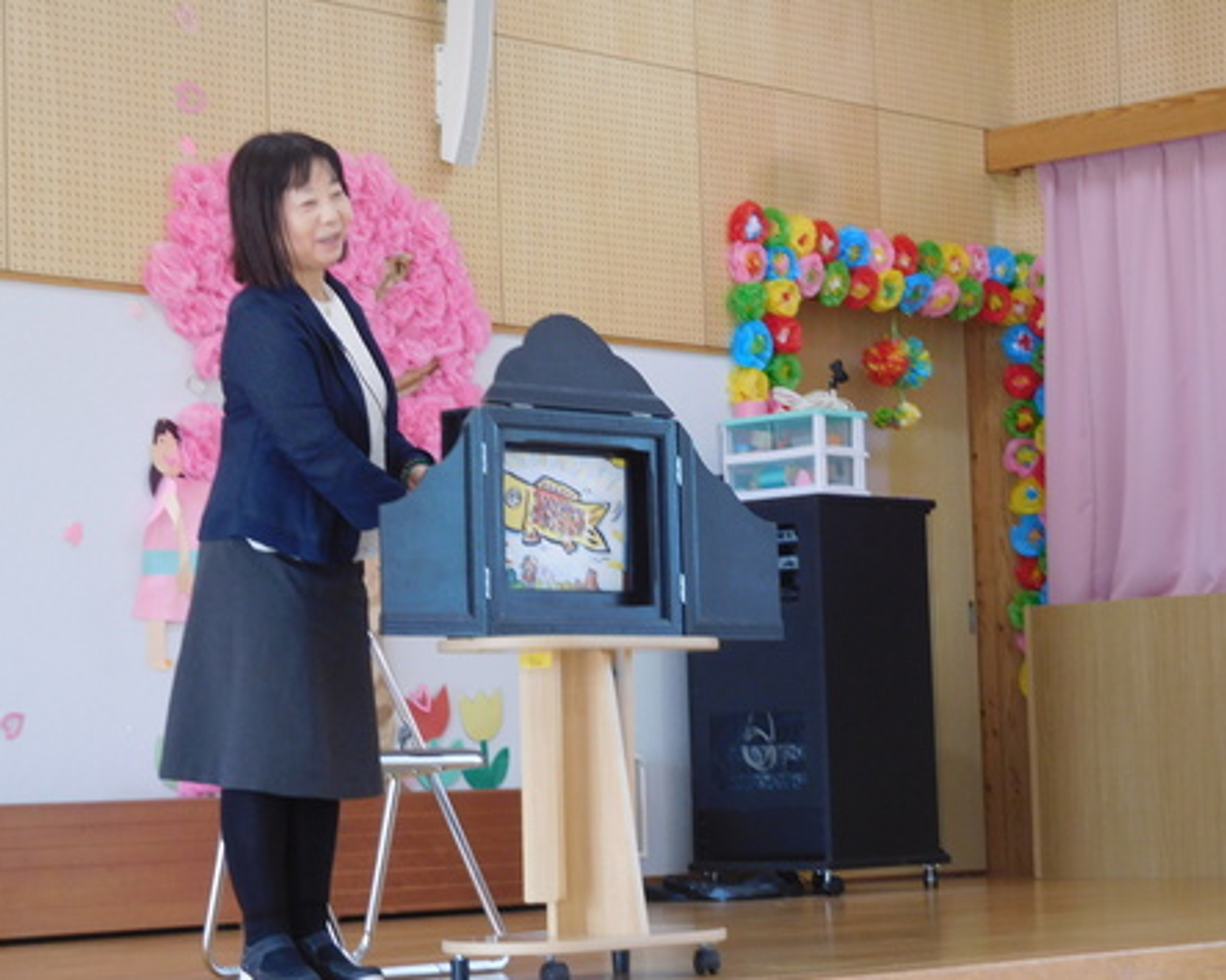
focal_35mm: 95
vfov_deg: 16.2
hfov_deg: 20.2
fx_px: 3446
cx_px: 602
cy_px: 494
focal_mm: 16.1
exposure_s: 1/30
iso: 250
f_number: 4.7
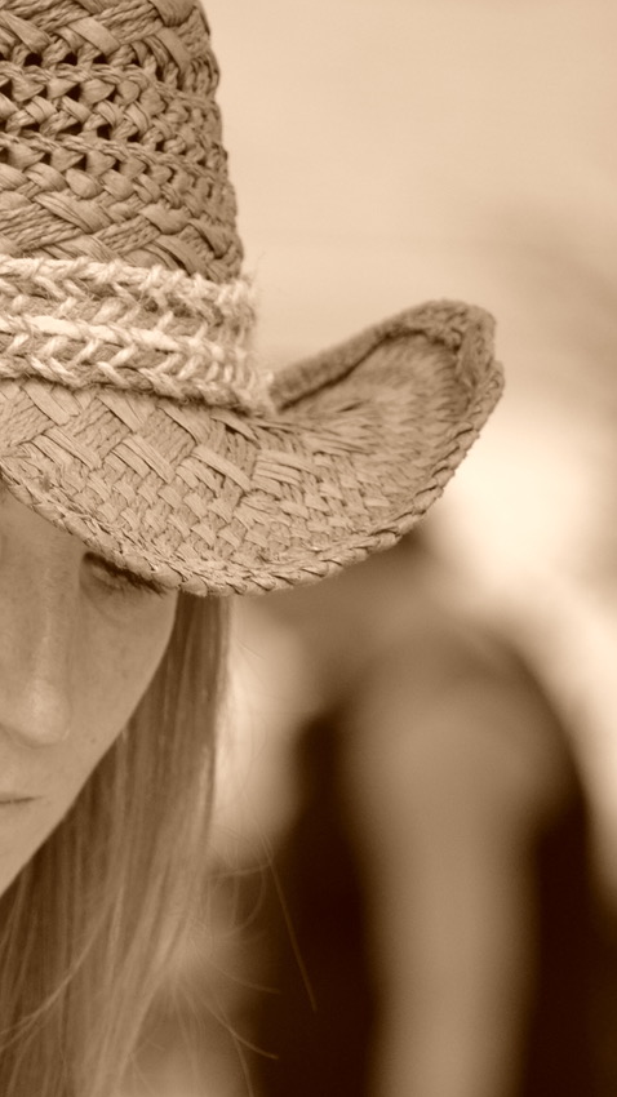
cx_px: -52
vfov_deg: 5.1
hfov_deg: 2.8
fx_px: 12393
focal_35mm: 426
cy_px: 549
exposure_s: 1/500
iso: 1400
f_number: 5.6
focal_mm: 180
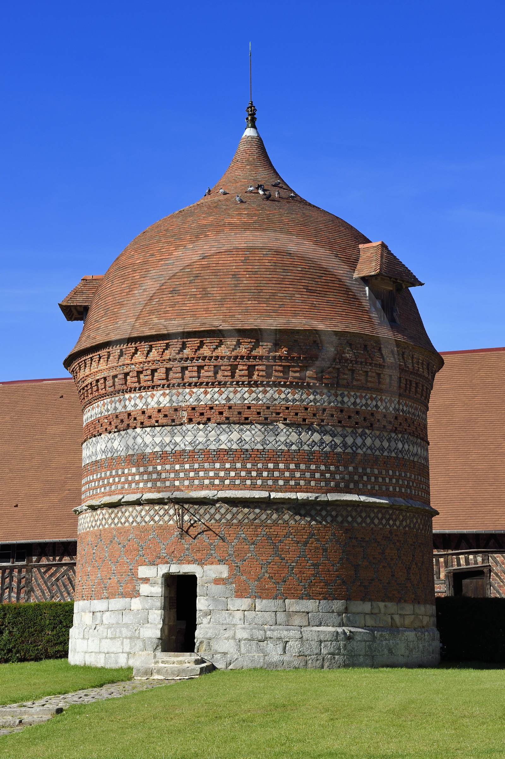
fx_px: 1306
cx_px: 252
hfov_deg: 21.9
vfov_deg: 32.4
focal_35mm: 62
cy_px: 380
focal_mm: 62
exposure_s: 1/250
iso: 200
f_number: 13
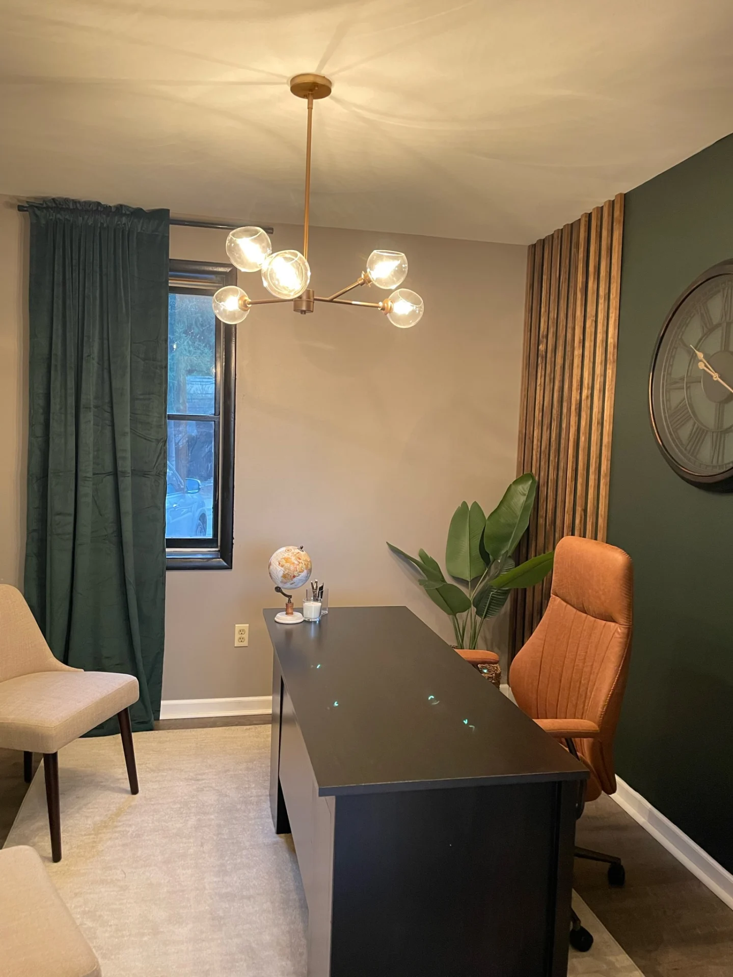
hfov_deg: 53.0
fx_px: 734
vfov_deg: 67.3
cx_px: 366
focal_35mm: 26
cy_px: 488
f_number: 1.6
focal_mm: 4.2
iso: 400
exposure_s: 1/60
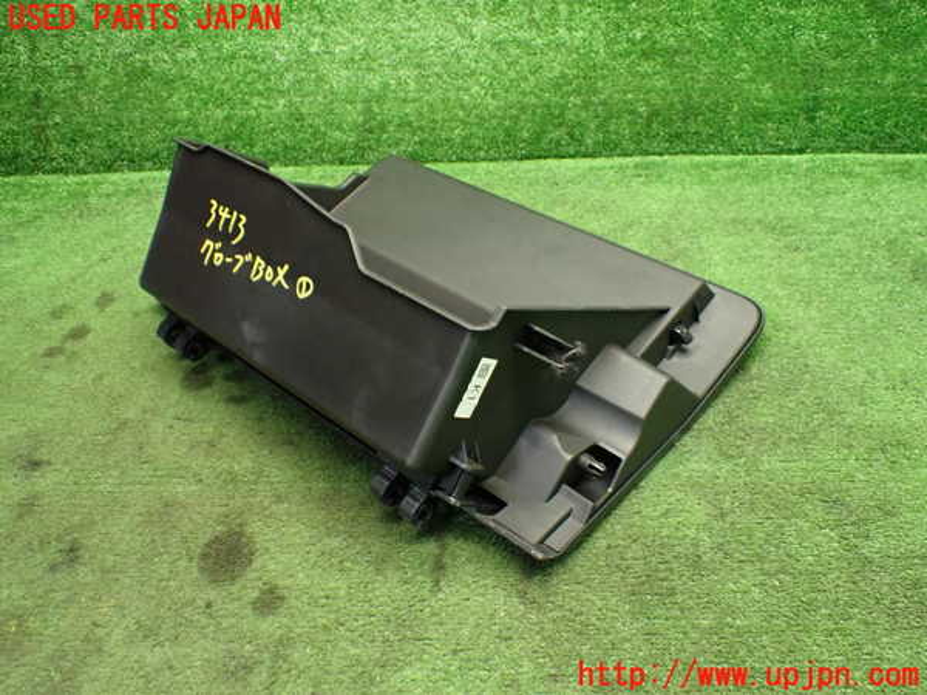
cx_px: 464
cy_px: 348
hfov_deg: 60.0
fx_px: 803
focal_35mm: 30
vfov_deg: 46.8
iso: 800
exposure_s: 1/80
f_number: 2.3
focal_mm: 5.4
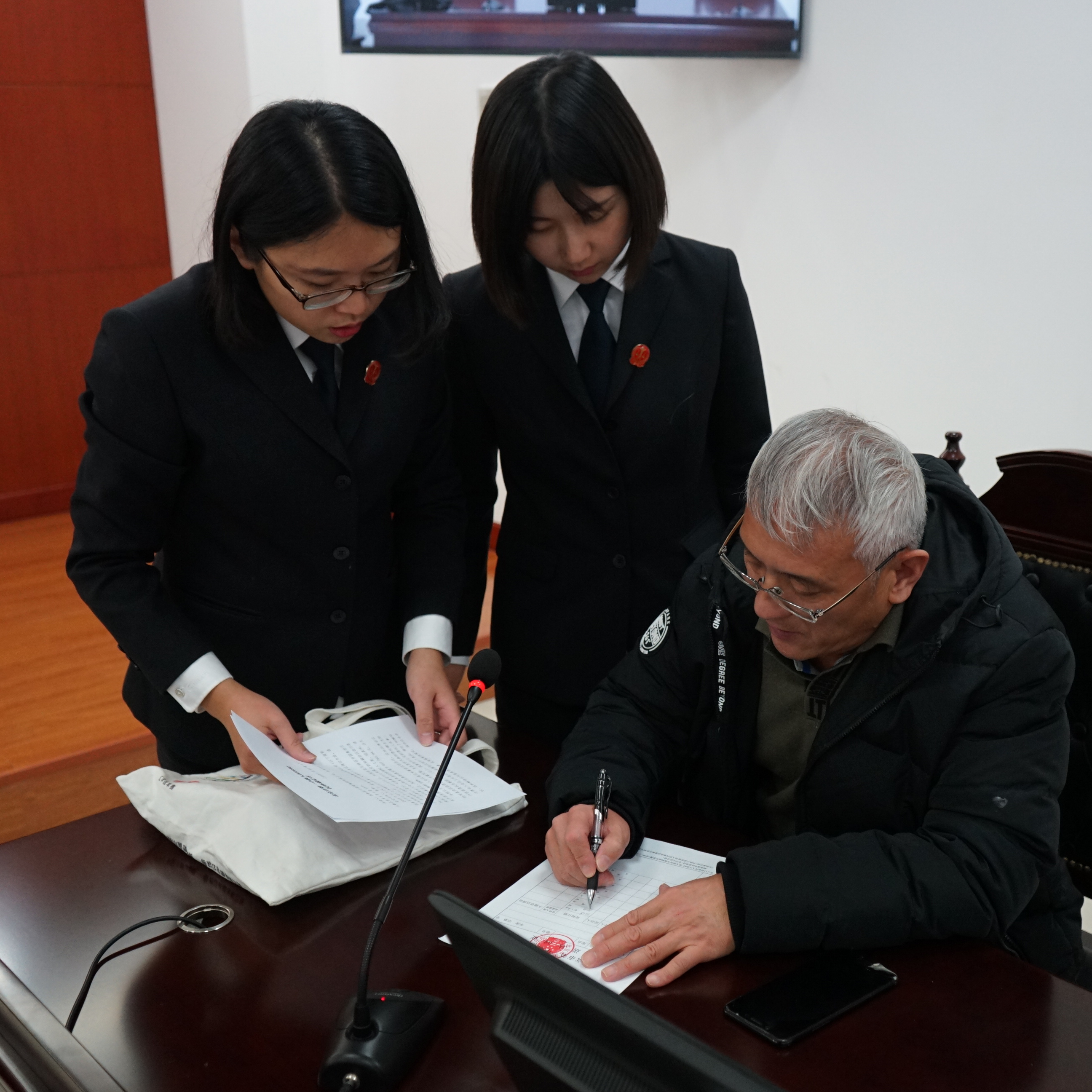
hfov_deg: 41.7
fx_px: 1428
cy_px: 542
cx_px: 639
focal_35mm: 40
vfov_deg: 41.9
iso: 2500
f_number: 4
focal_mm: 31
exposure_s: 1/160
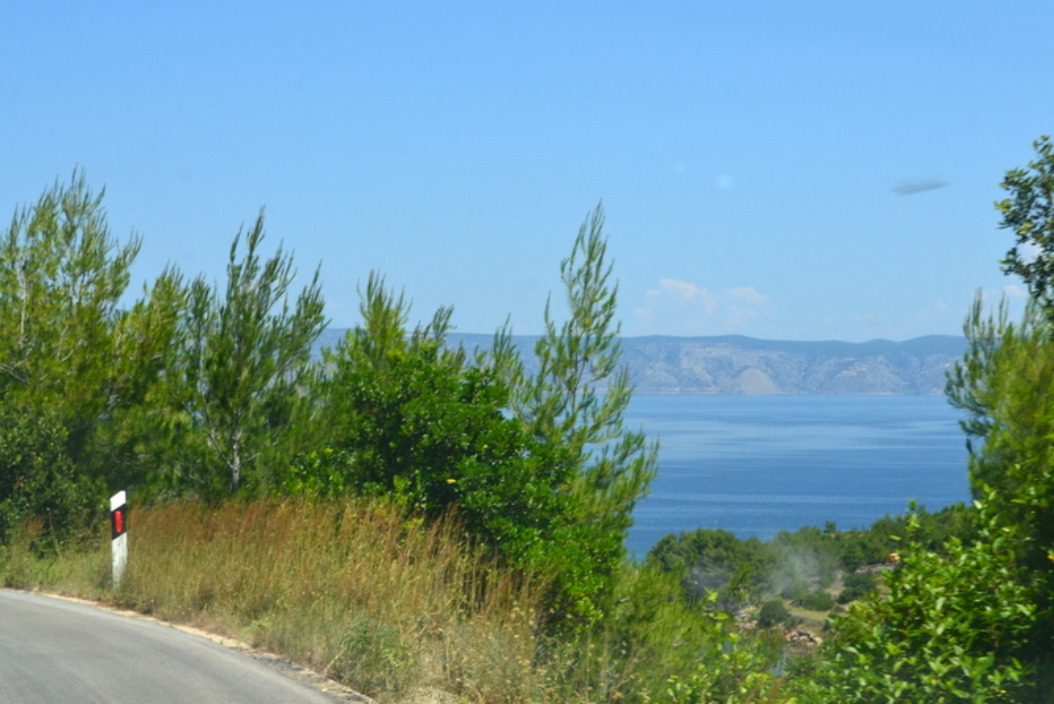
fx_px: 1669
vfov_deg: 23.8
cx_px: 527
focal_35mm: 57
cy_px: 352
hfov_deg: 35.0
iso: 400
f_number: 10
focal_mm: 38
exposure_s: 1/320
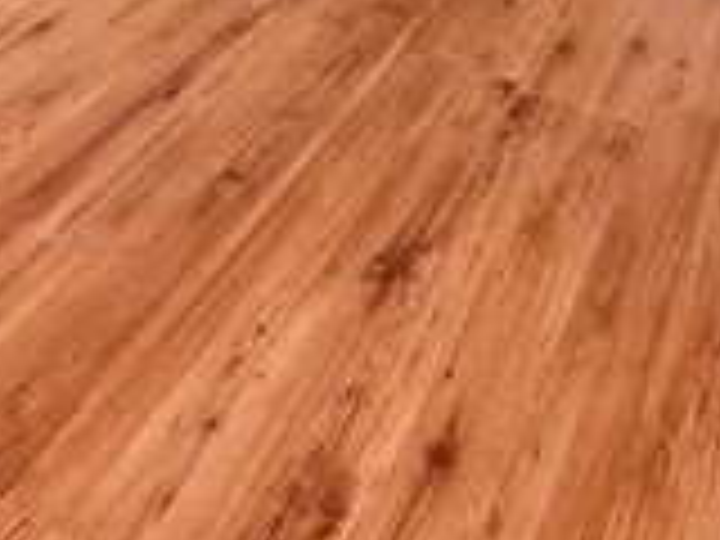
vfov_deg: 20.3
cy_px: -378
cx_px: 252
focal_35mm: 56
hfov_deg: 34.1
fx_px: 1165
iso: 320
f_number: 2.2
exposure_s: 1/115
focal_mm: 2.22
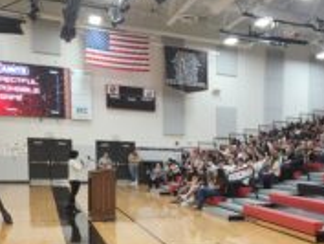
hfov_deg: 33.7
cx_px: 322
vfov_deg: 27.4
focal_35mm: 52
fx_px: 487
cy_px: 204
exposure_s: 1/60
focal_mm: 5.4
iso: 80
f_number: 1.8
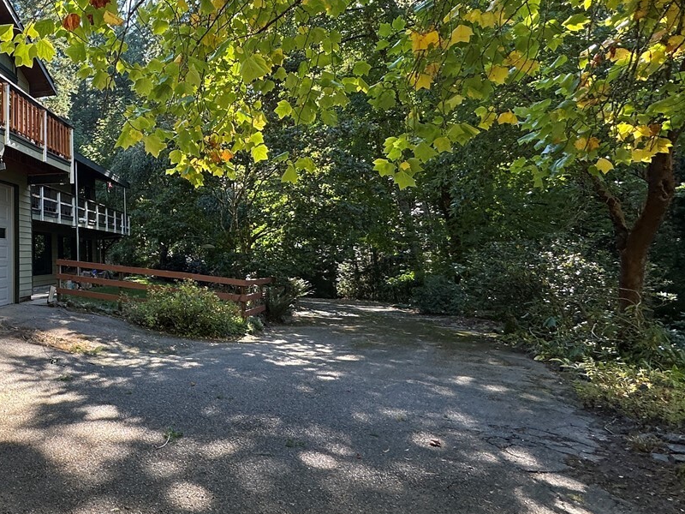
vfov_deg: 49.4
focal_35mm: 28
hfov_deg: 53.2
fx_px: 554
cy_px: 200
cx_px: 36
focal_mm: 2.22
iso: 40
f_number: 2.2
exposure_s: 1/113
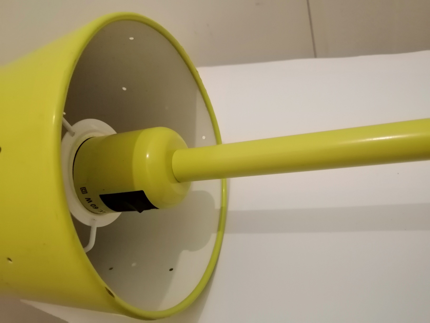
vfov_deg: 53.1
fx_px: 323
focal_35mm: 26
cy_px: 162
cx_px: 215
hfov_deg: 67.3
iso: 800
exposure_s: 1/100
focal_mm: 3.96
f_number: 1.8
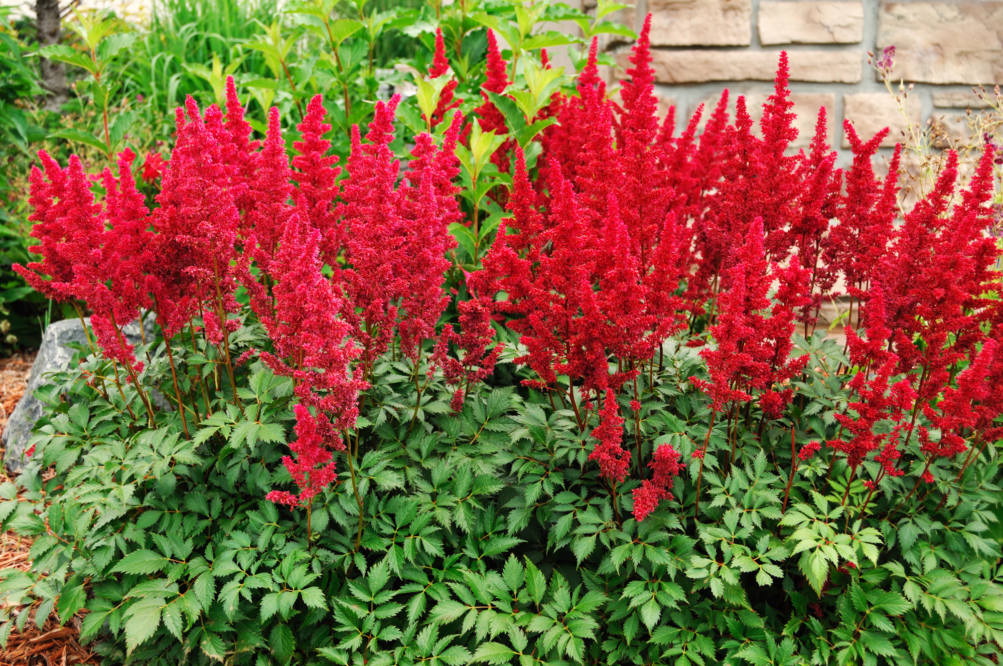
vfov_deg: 29.8
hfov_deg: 43.6
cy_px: 333
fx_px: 1252
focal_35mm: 45
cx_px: 502
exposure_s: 1/125
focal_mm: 30
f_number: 8
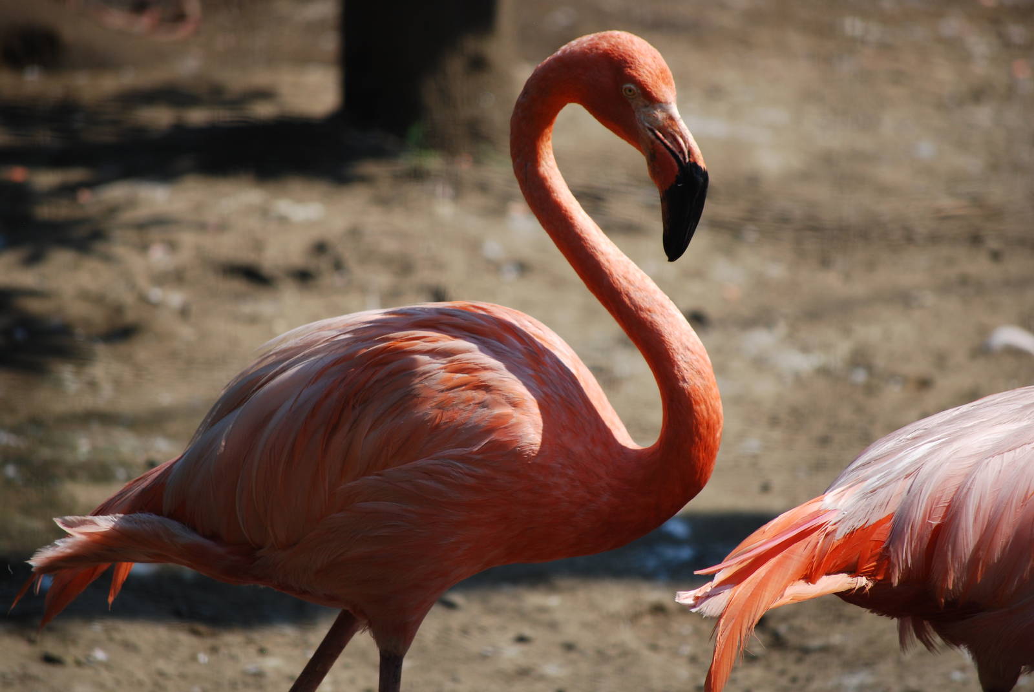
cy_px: 346
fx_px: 8195
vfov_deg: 4.8
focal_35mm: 285
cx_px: 517
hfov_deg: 7.2
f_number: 5.6
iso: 220
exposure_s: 1/500
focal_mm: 190
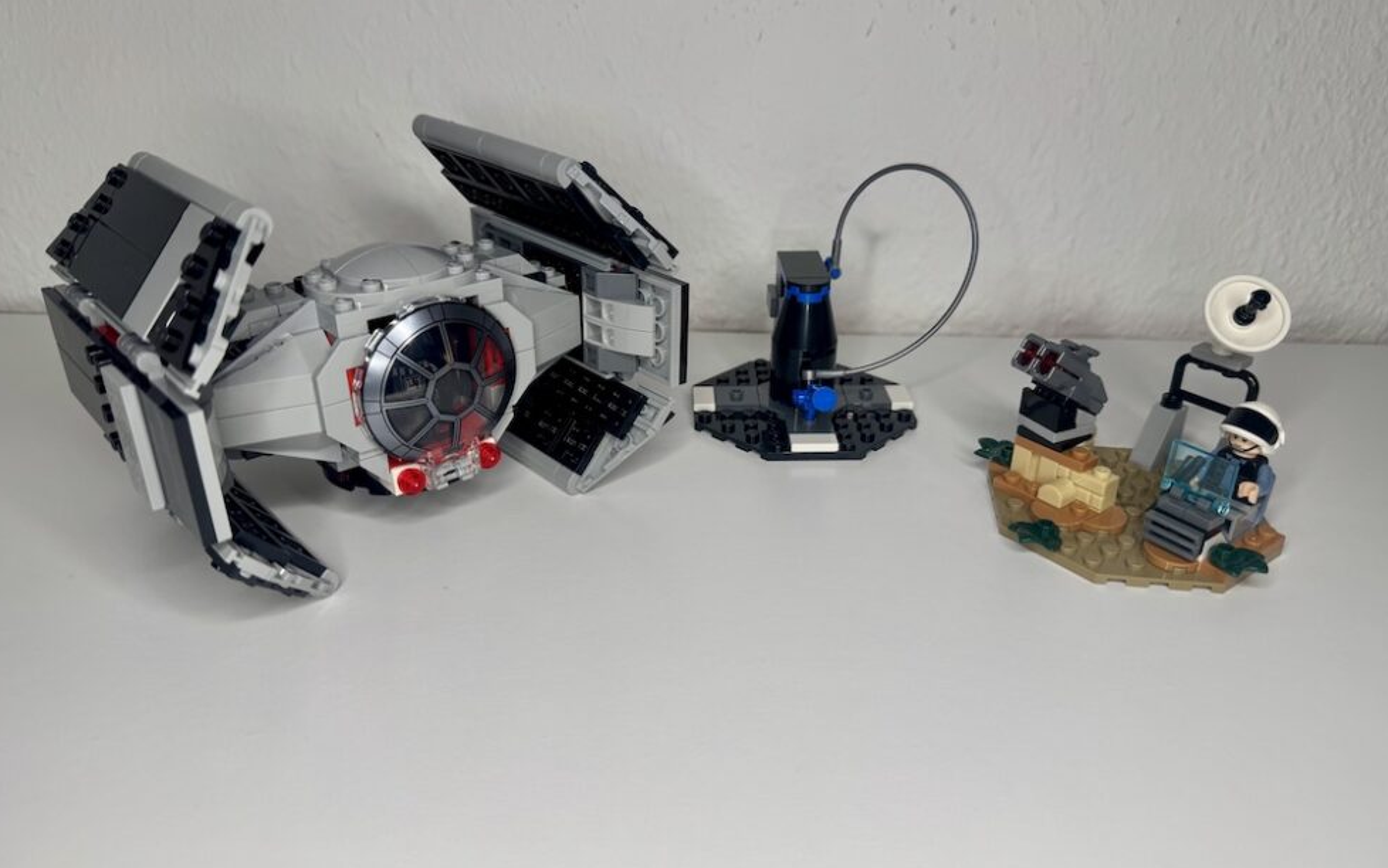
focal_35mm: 26
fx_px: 984
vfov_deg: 47.6
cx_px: 695
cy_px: 451
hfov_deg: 70.4
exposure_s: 1/121
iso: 64
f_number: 1.78
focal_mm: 6.76
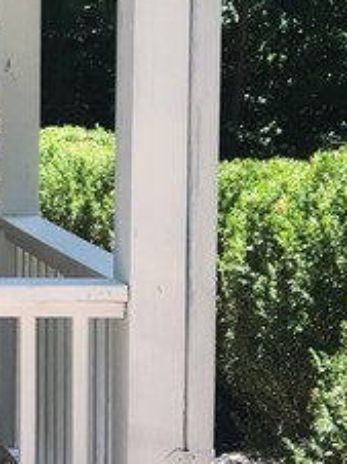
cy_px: 152
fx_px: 1701
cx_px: -322
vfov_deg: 15.5
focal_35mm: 127
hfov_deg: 10.8
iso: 20
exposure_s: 1/319
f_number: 1.8
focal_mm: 3.99
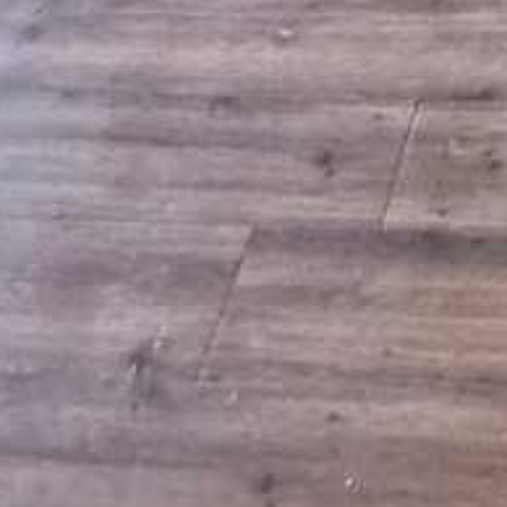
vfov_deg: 12.3
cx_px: 700
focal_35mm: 98
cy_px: -844
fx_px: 1624
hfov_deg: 16.5
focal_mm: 2.22
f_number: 2.2
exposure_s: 1/62
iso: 320
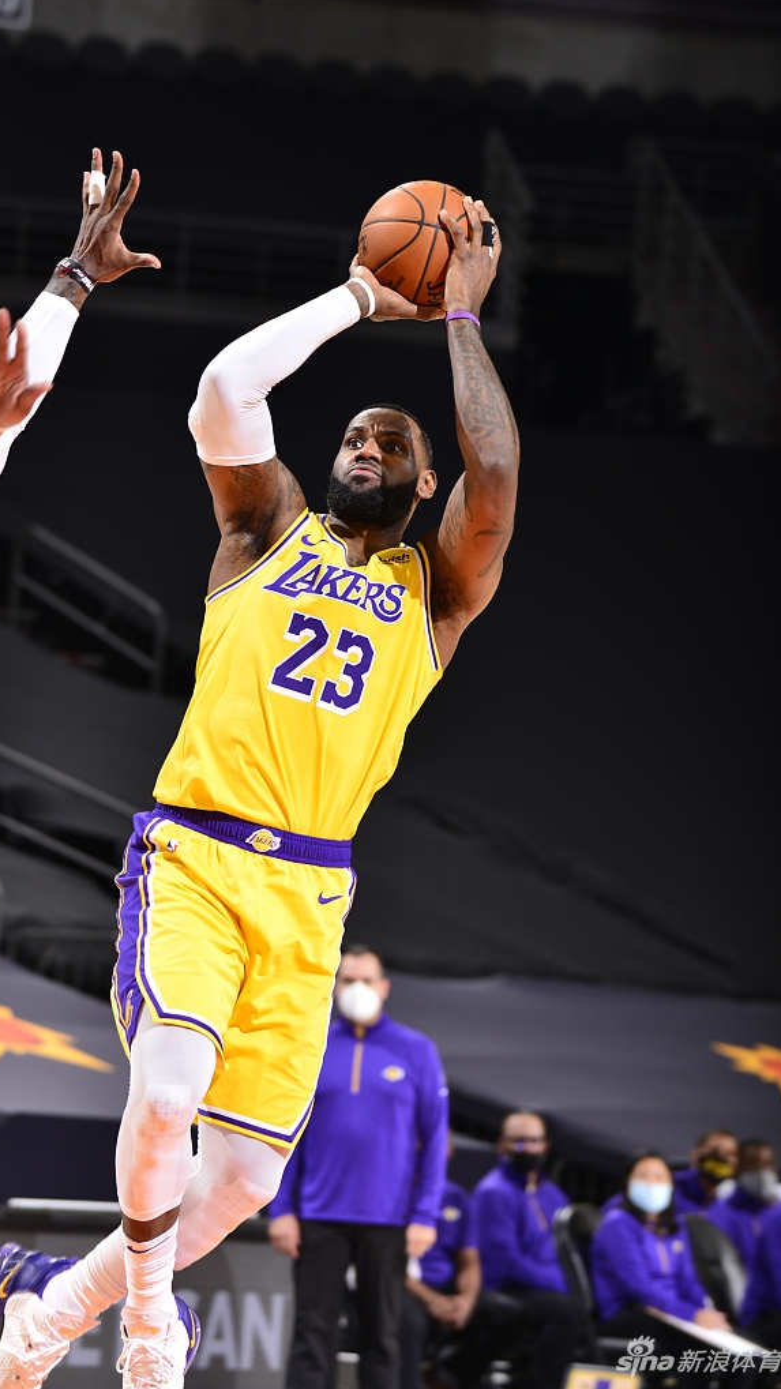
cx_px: 335
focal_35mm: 221
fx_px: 8138
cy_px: 692
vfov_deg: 9.8
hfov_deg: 5.5
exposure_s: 1/250
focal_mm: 210
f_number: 5.6
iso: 320
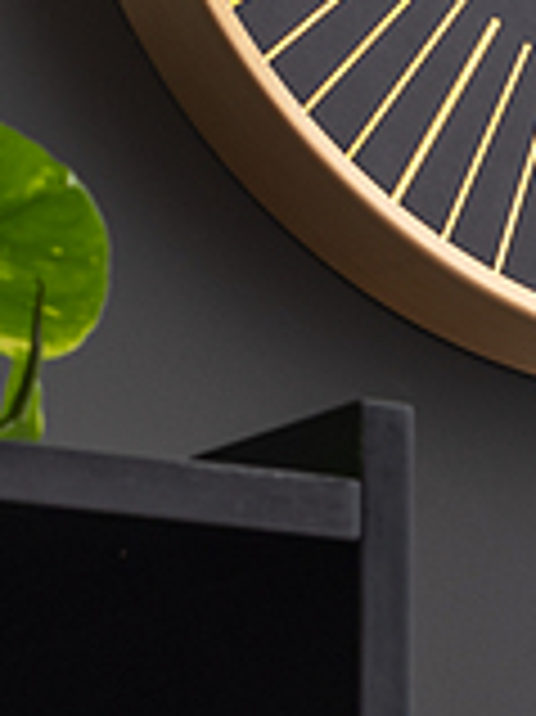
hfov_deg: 3.0
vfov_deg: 4.0
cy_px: 561
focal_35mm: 499
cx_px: 417
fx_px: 10316
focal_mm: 95
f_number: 9
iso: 64
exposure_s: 1/100
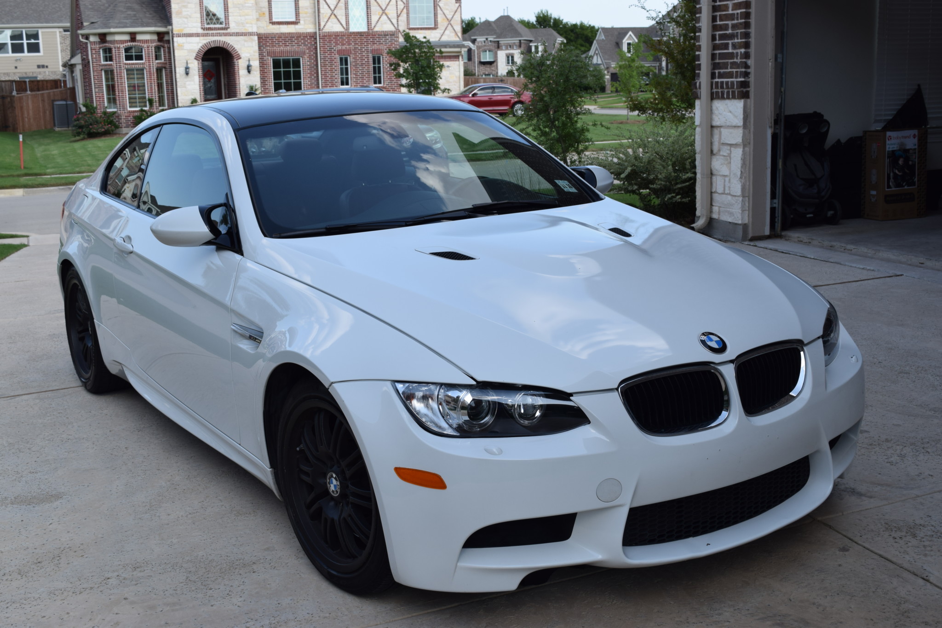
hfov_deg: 45.0
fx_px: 1138
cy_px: 314
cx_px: 471
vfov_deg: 30.8
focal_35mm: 44
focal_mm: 29
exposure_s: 1/250
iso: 200
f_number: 8
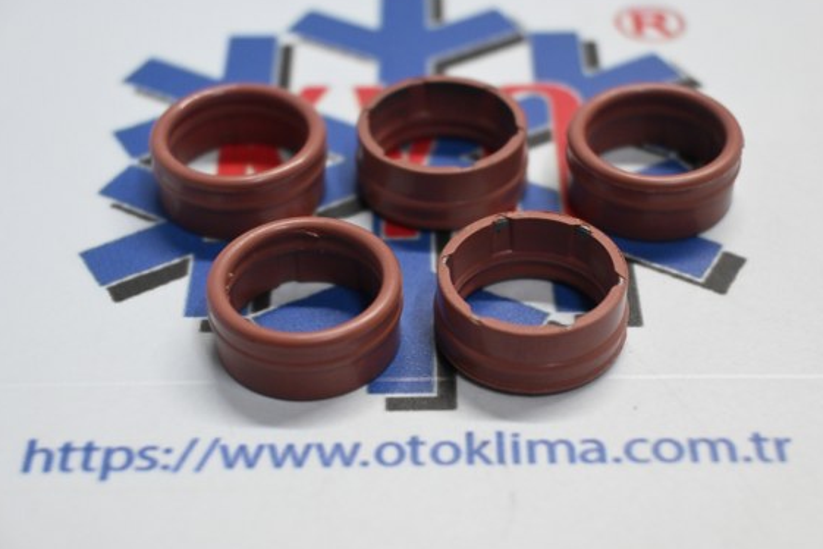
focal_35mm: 61
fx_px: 1394
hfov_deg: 32.9
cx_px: 424
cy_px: 273
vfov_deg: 22.3
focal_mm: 38
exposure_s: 1/125
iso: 2000
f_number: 5.6
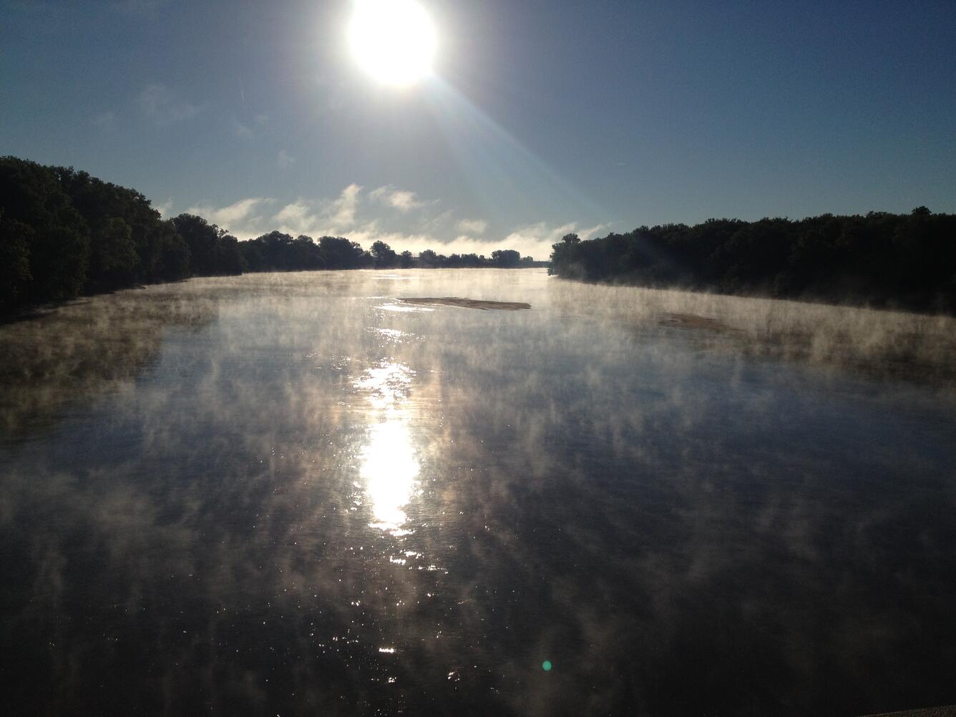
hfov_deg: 52.6
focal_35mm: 35
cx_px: 478
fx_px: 967
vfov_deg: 40.7
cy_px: 358
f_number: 2.4
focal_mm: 4.28
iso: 50
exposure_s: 1/9259
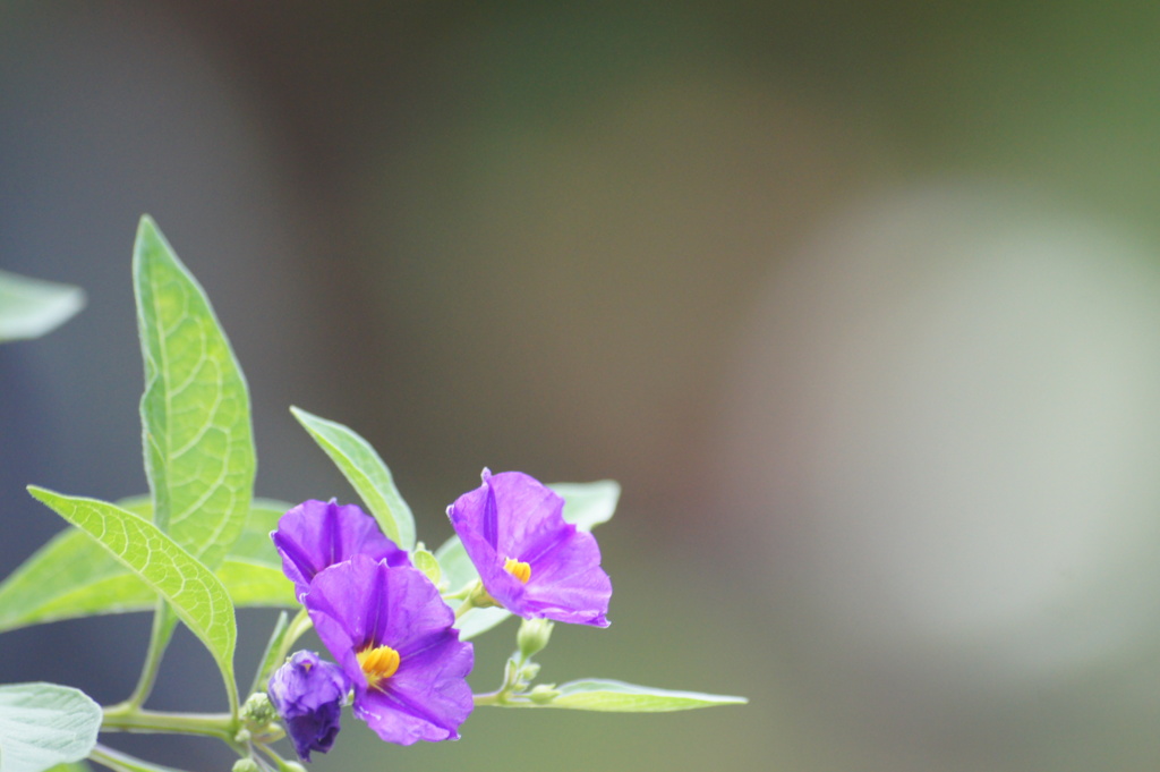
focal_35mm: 315
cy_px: 386
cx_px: 580
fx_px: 10142
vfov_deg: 4.4
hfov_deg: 6.5
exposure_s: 1/400
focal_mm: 210
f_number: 5.6
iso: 800
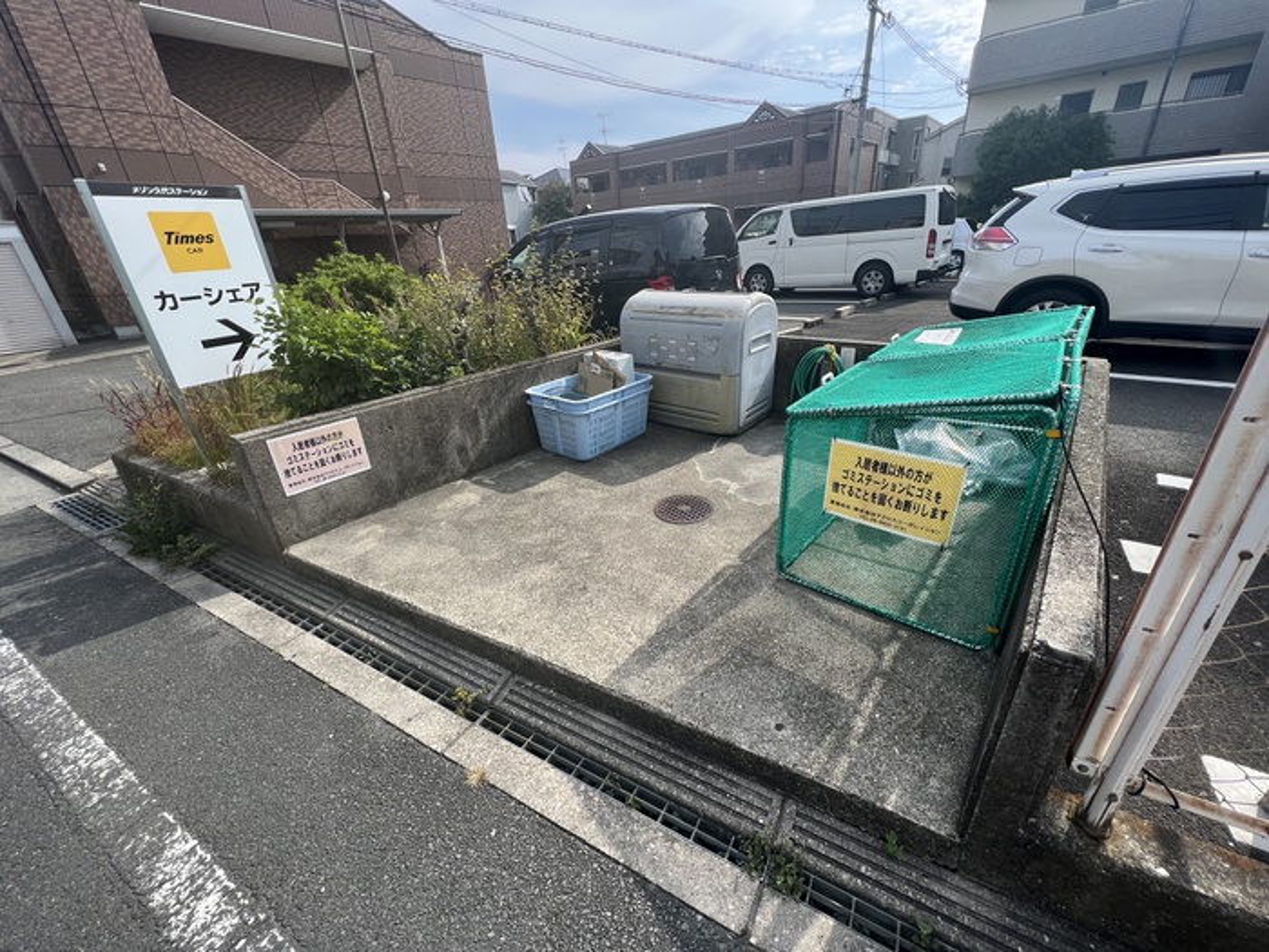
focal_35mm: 13
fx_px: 477
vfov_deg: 89.9
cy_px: 476
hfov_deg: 106.2
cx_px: 634
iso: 32
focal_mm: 1.57
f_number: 1.8
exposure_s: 1/867
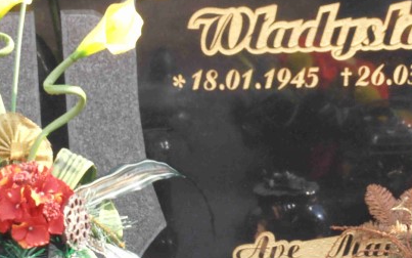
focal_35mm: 187
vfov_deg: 7.0
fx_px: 2100
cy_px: 50
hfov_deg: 11.2
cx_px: 323
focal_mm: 19.64
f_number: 5.5
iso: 80
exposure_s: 1/100
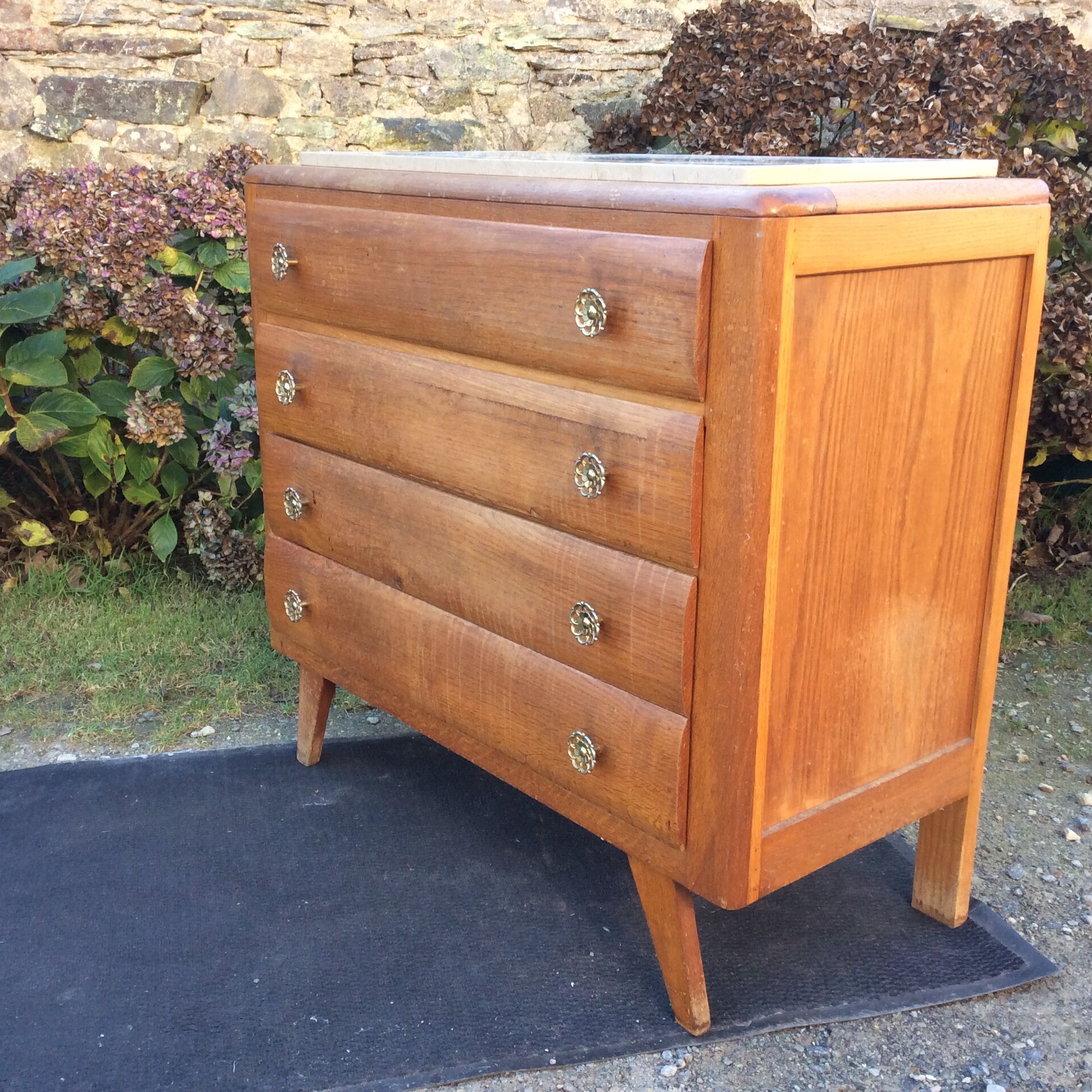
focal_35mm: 38
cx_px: 558
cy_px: 544
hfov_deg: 43.9
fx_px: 1356
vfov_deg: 43.9
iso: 50
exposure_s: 1/100
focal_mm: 3.3
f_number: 2.4
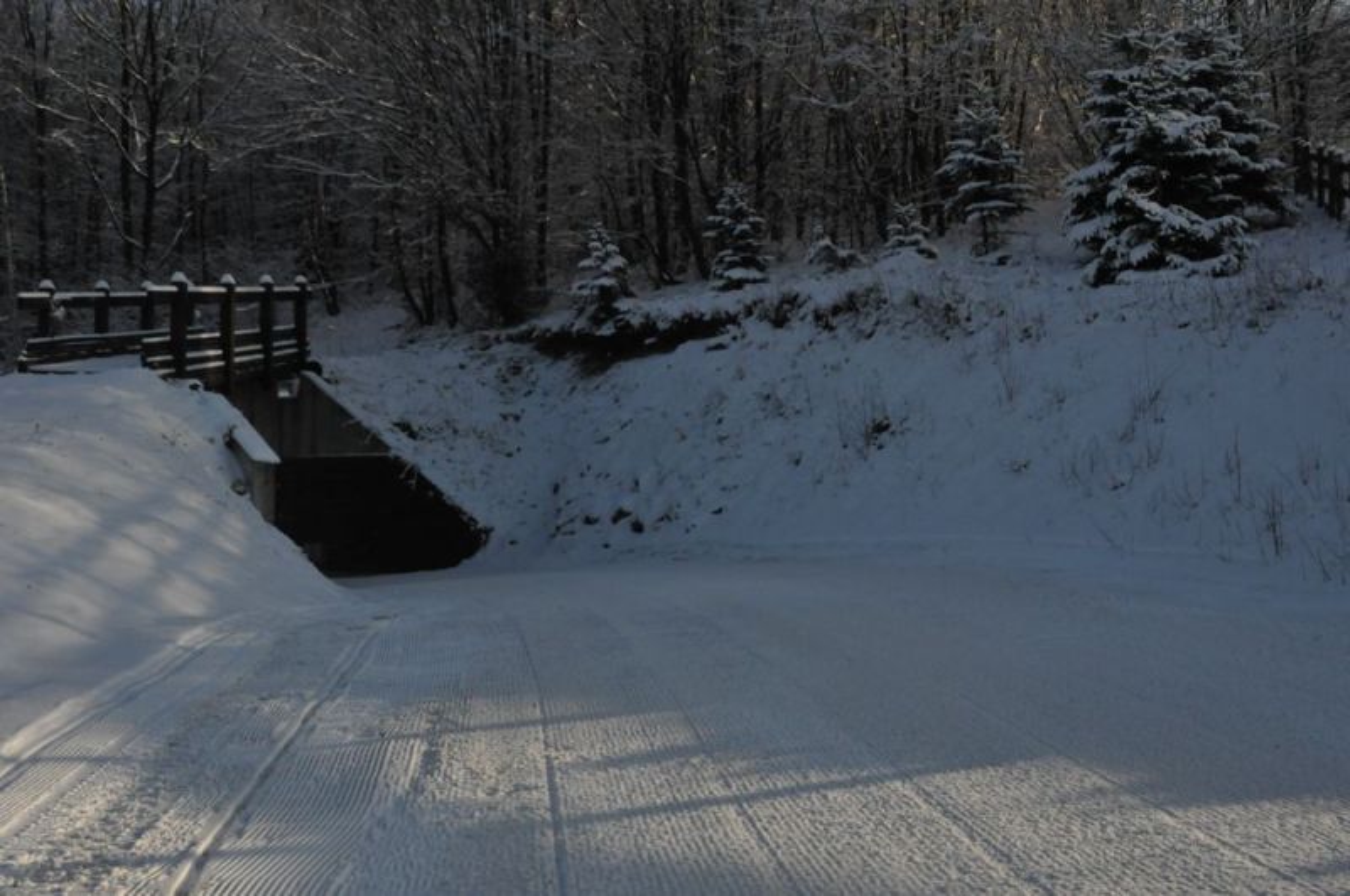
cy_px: 448
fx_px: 1573
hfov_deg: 46.5
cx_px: 675
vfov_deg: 31.8
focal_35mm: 42
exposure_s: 1/2500
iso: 1000
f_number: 9
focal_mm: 28
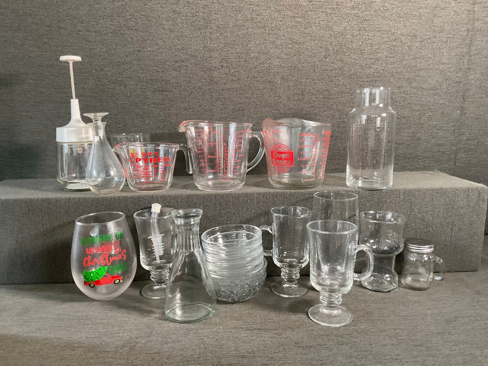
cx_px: 244
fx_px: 409
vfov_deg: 48.2
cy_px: 183
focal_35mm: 29
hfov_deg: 61.7
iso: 160
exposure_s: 1/60
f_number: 1.8
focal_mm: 3
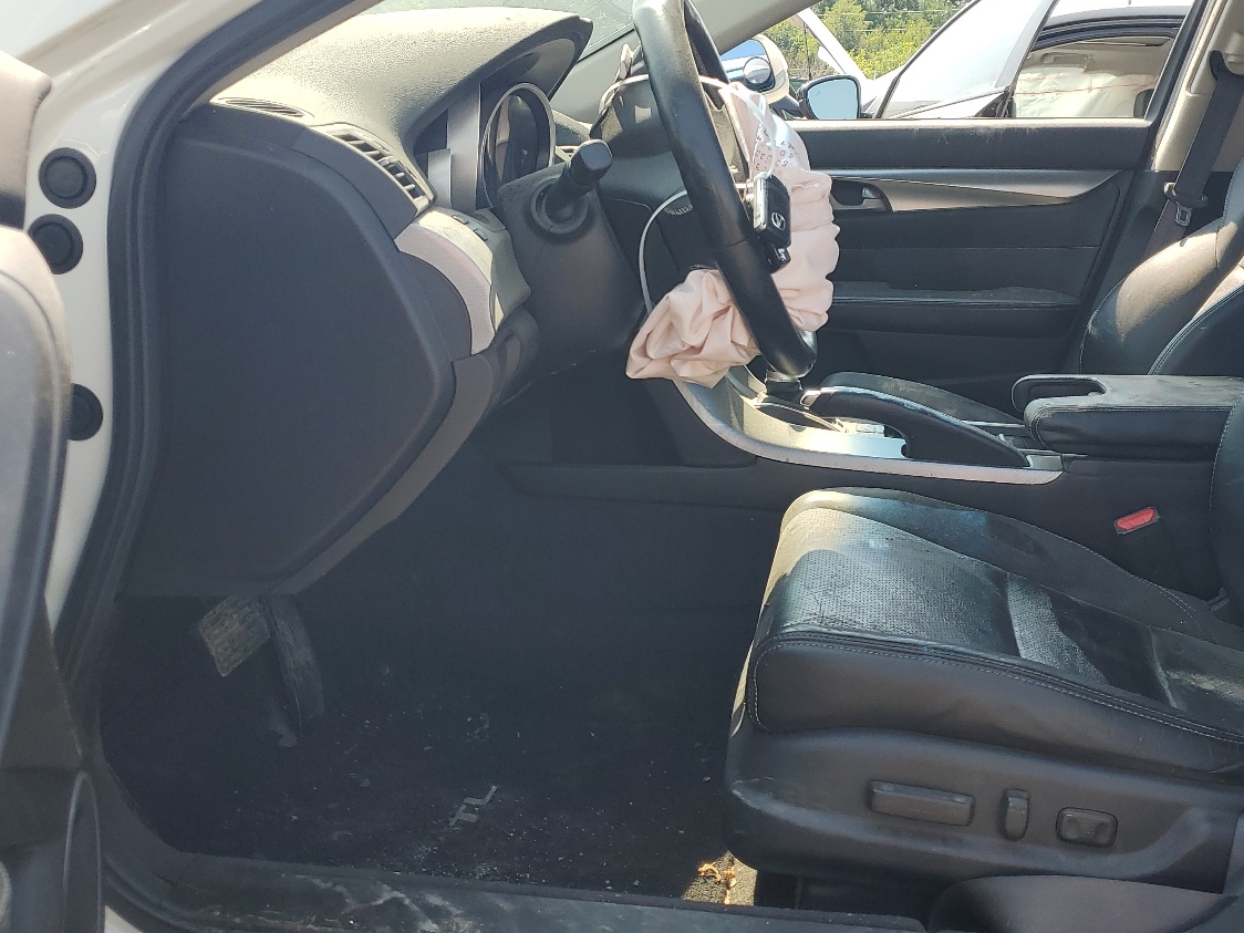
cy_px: 385
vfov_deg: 38.5
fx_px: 1330
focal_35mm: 37
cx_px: 767
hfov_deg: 49.7
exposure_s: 1/833
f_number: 1.5
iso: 50
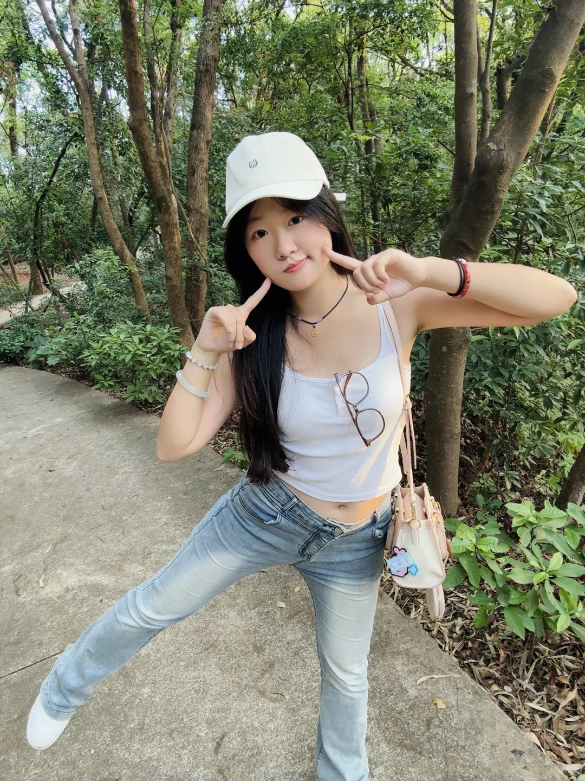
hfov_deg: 58.9
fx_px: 518
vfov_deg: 73.9
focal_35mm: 23
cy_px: 390
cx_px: 292
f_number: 1.9
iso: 80
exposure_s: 1/60
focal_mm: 2.69
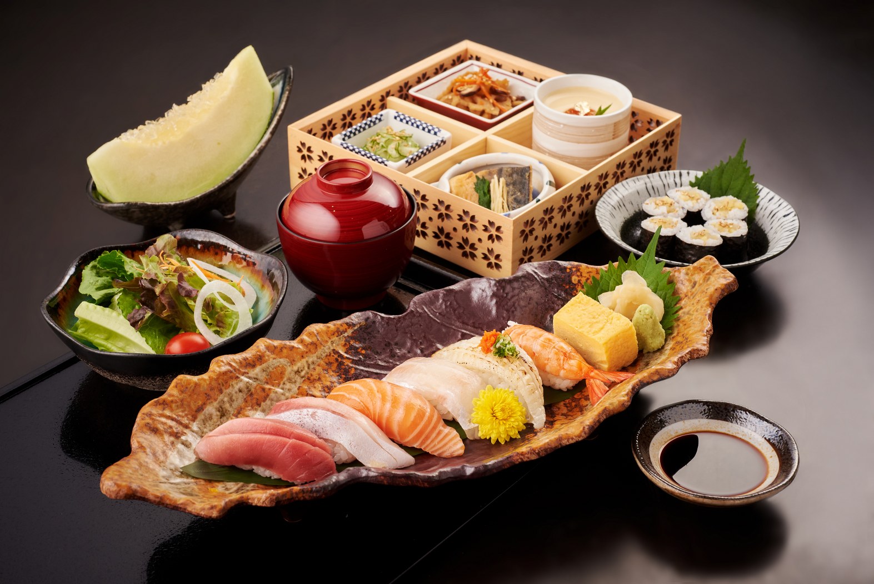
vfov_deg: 22.6
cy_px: 292
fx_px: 1457
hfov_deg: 33.4
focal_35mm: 60
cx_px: 437
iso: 1000
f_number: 14
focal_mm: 60
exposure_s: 1/125
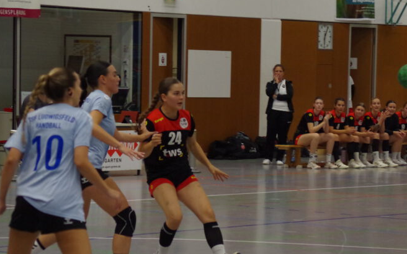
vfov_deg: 7.8
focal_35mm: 169
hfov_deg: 12.4
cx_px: 225
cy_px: 143
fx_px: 1875
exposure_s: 1/320
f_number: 5
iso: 3200
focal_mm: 95
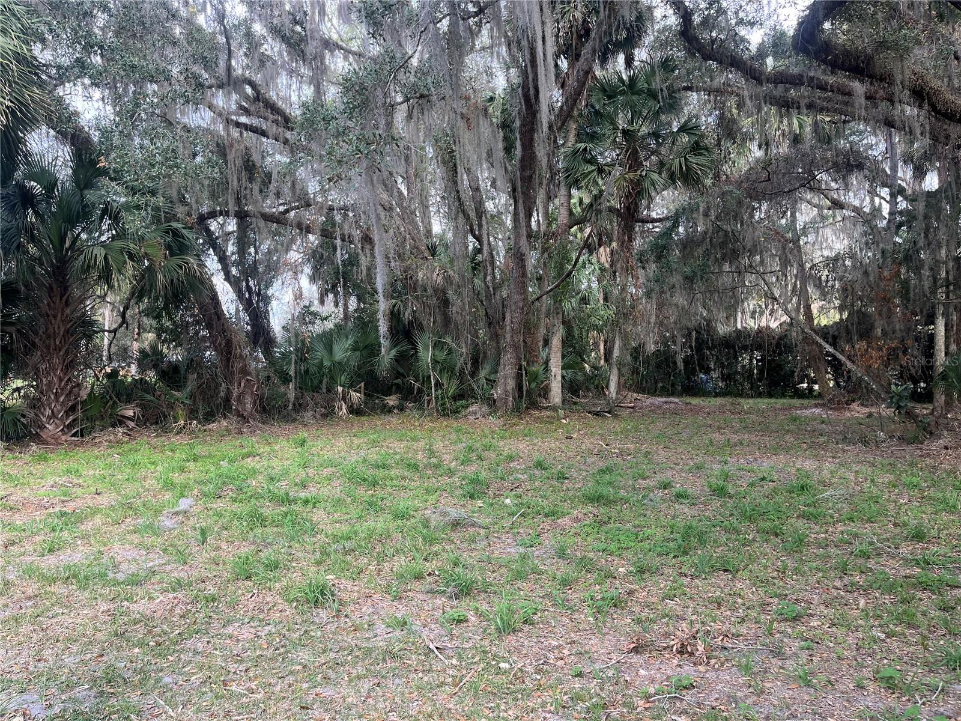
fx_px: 722
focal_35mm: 26
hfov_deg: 67.3
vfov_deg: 53.1
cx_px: 480
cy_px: 360
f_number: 1.6
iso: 50
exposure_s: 1/296
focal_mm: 5.1
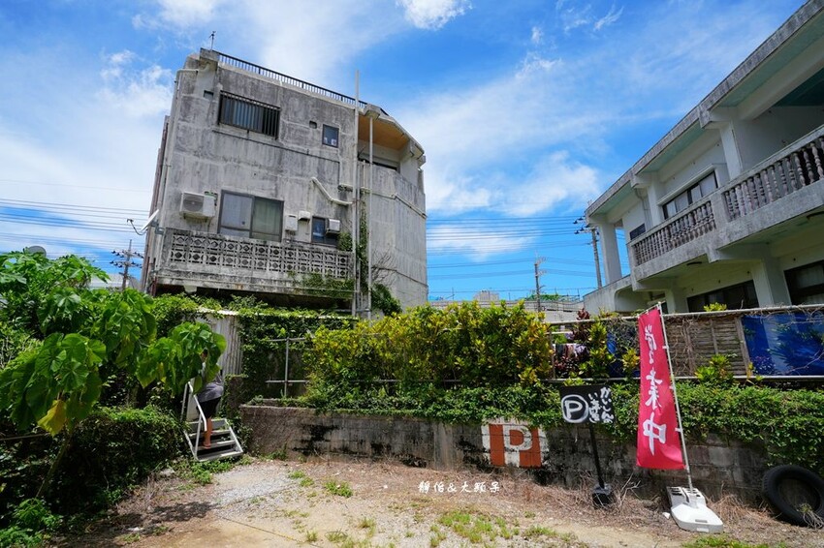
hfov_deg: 90.0
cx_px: 412
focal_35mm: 18
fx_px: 412
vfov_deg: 67.3
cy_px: 274
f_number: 8
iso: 160
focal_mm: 18
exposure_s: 1/500
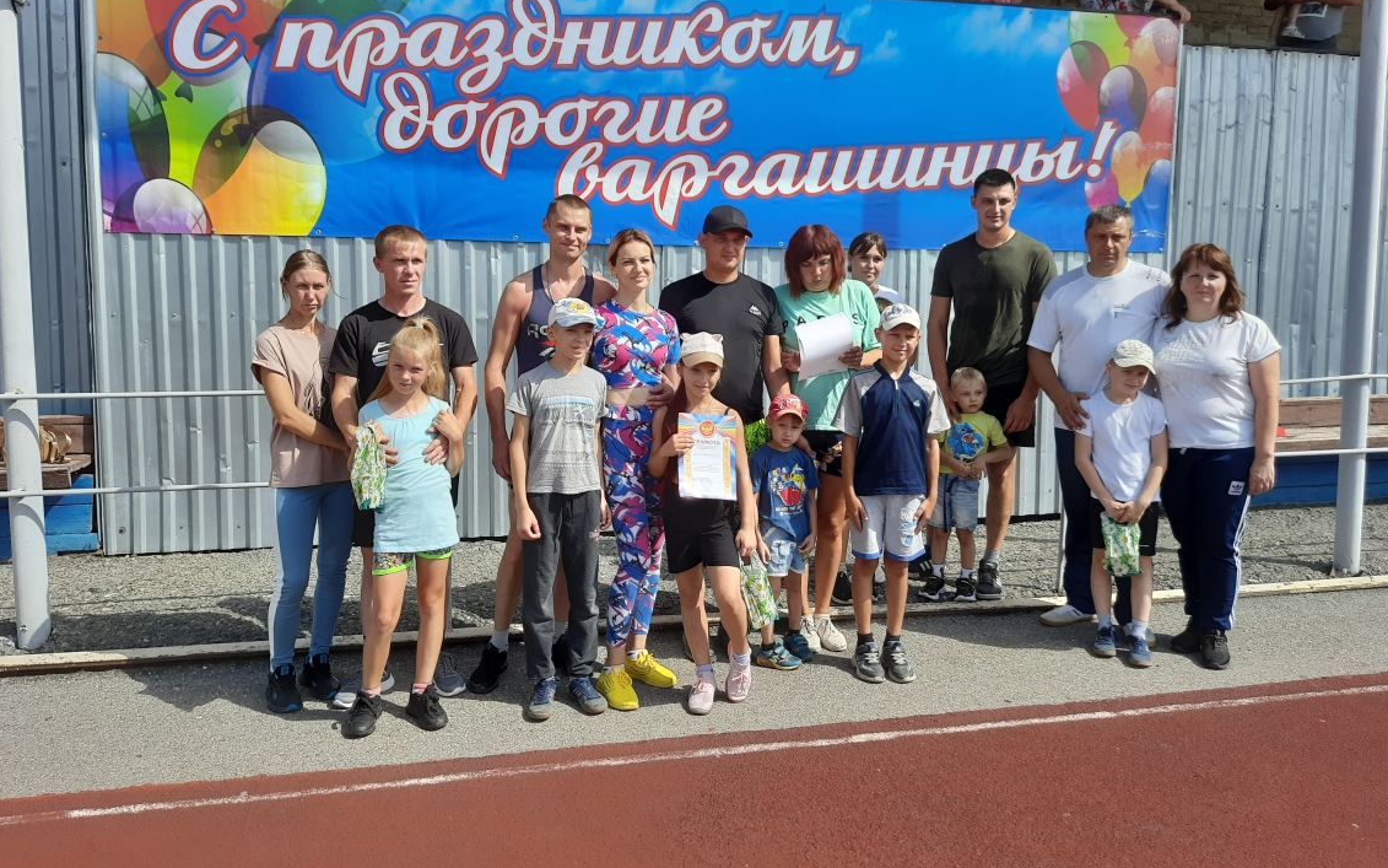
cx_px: 685
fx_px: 984
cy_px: 381
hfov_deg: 70.4
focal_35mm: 26
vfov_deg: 47.5
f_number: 1.8
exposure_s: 1/697
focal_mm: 5.23
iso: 20
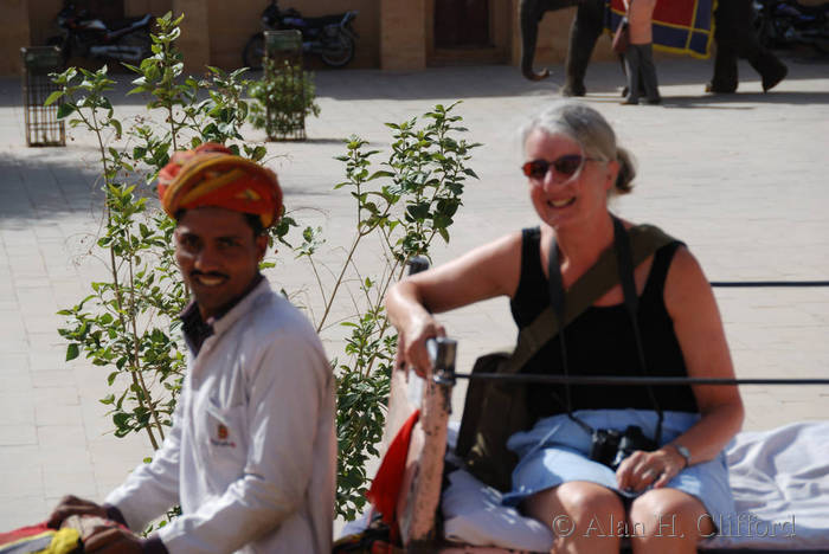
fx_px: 3872
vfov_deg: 8.2
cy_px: 277
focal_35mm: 168
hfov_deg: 12.2
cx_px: 414
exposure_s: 1/320
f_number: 7.1
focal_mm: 112
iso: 100
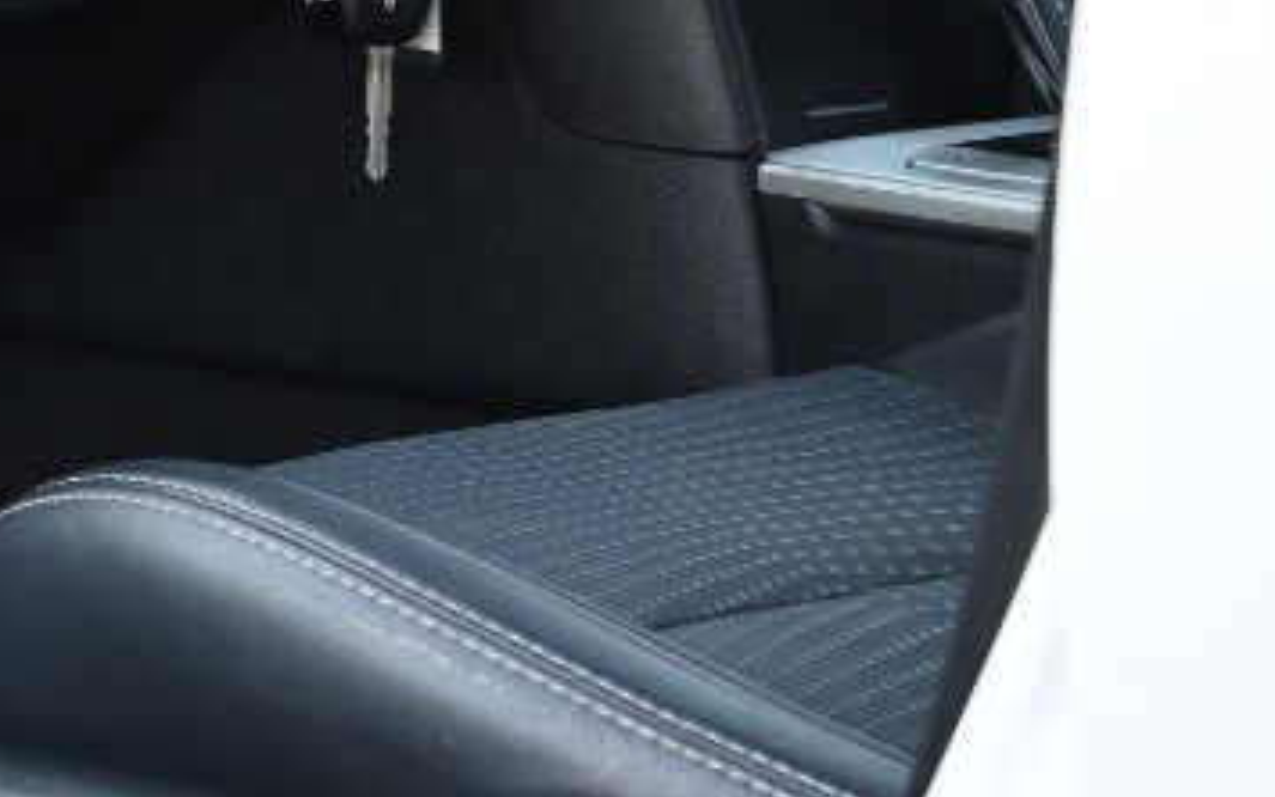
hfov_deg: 9.2
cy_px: 126
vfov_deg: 6.0
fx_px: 7611
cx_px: -937
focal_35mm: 219
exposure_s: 1/125
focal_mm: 47
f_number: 4
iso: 450
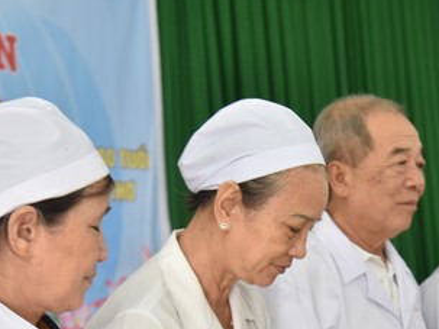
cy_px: 297
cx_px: 342
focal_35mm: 99
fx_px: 1255
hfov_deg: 19.7
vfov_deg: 14.8
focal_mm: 48
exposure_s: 1/60
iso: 450
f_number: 4
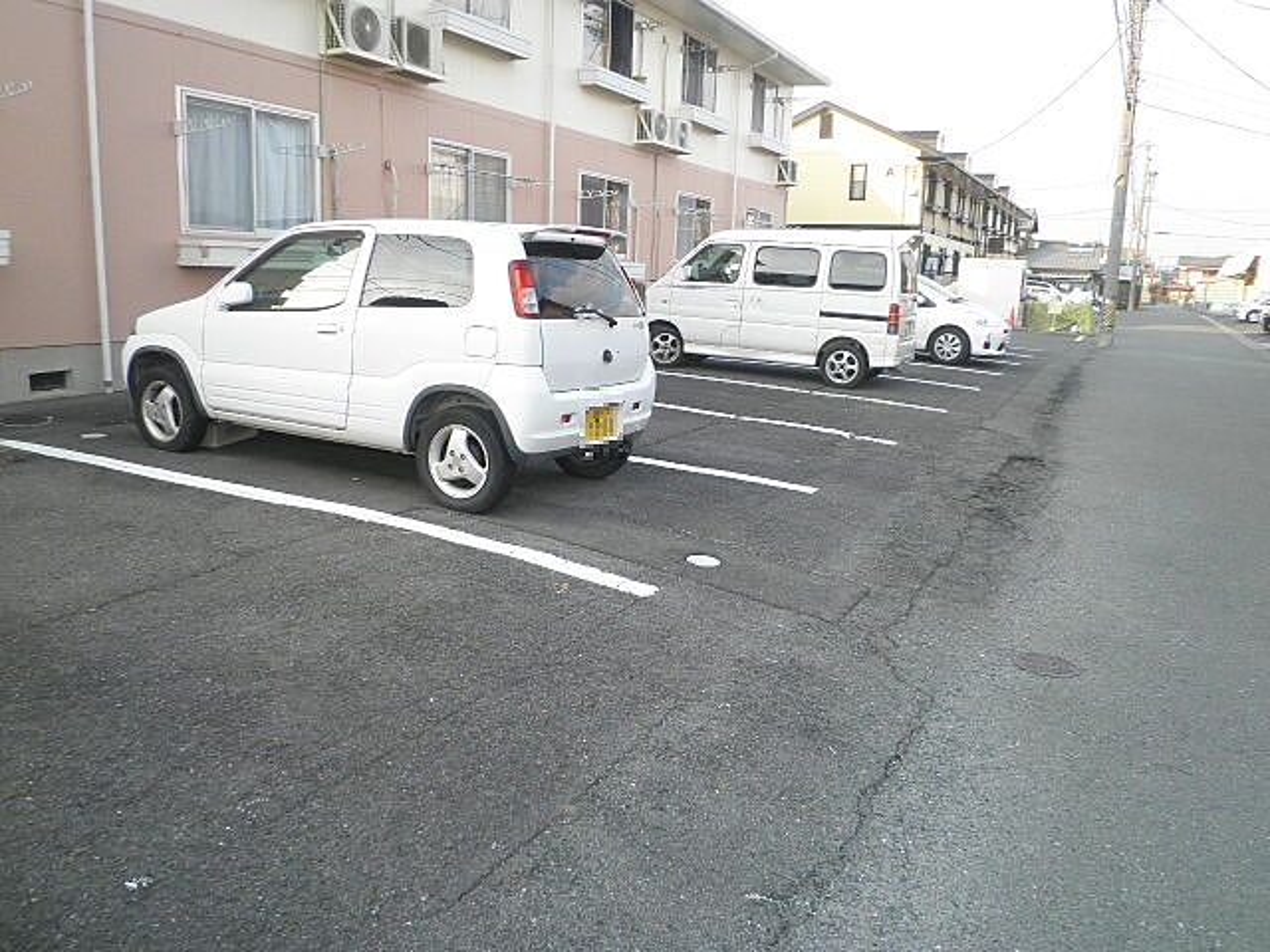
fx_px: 954
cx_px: 635
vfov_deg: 53.1
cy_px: 476
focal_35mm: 26
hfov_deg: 67.3
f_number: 2.8
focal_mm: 4.7
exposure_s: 1/125
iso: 64
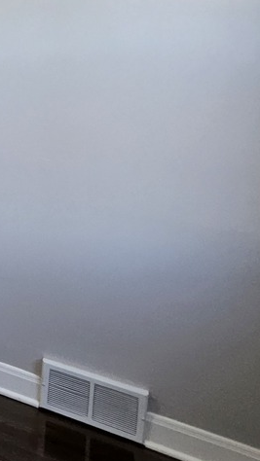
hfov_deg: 14.6
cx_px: -387
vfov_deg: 44.6
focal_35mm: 43
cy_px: 82
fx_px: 526
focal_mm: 1.74
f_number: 2.2
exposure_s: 1/60
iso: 125
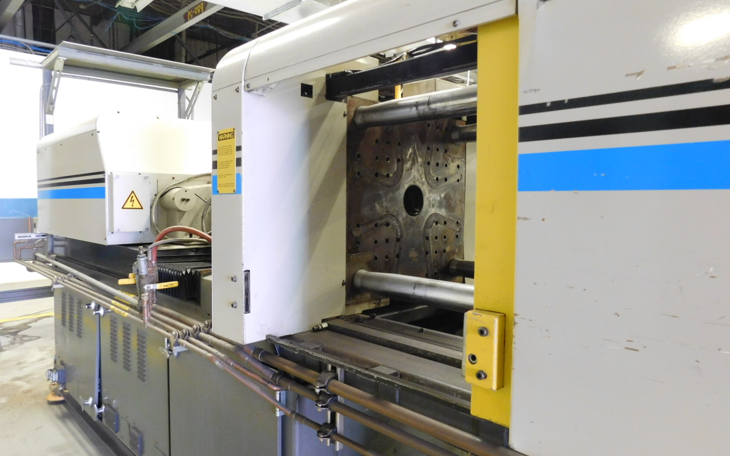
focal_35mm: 25
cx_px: 360
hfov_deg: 72.5
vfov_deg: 49.3
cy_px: 226
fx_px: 497
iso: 400
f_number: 3
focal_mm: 4
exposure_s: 1/10
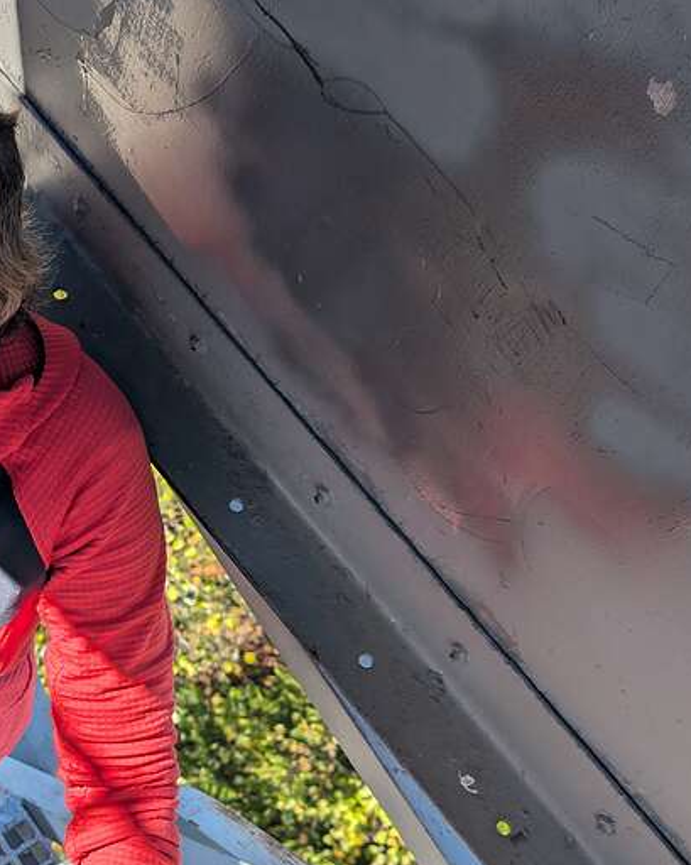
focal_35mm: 66
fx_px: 1689
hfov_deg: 21.2
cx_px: -182
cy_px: 662
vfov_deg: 28.3
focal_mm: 6.9
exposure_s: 1/675
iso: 21
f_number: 1.68
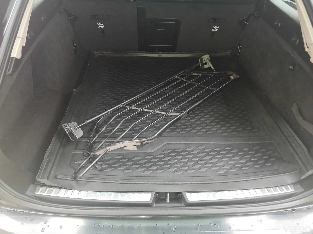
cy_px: 117
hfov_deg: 67.3
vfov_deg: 53.1
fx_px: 235
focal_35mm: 26
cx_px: 156
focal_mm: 3.98
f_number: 1.8
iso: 200
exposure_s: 1/50
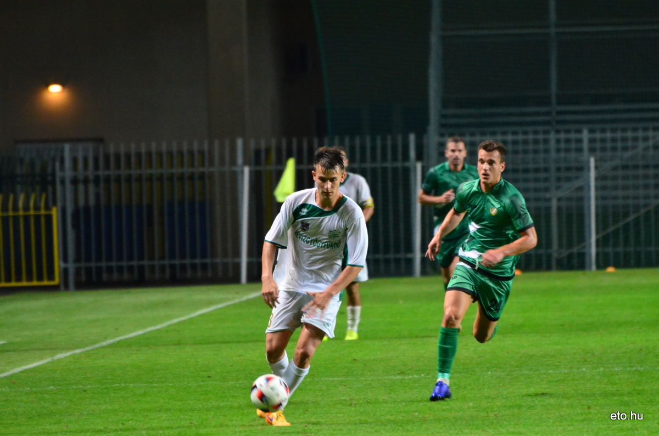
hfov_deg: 4.6
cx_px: 330
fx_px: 8221
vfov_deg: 3.0
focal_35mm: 450
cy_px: 218
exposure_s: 1/200
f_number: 5.6
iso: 4000
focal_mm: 300
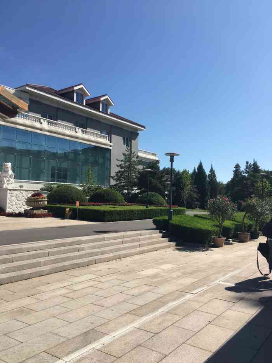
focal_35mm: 29
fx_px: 304
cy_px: 182
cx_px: 136
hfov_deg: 48.2
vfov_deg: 61.7
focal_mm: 4.15
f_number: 2.2
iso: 25
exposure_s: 1/1832
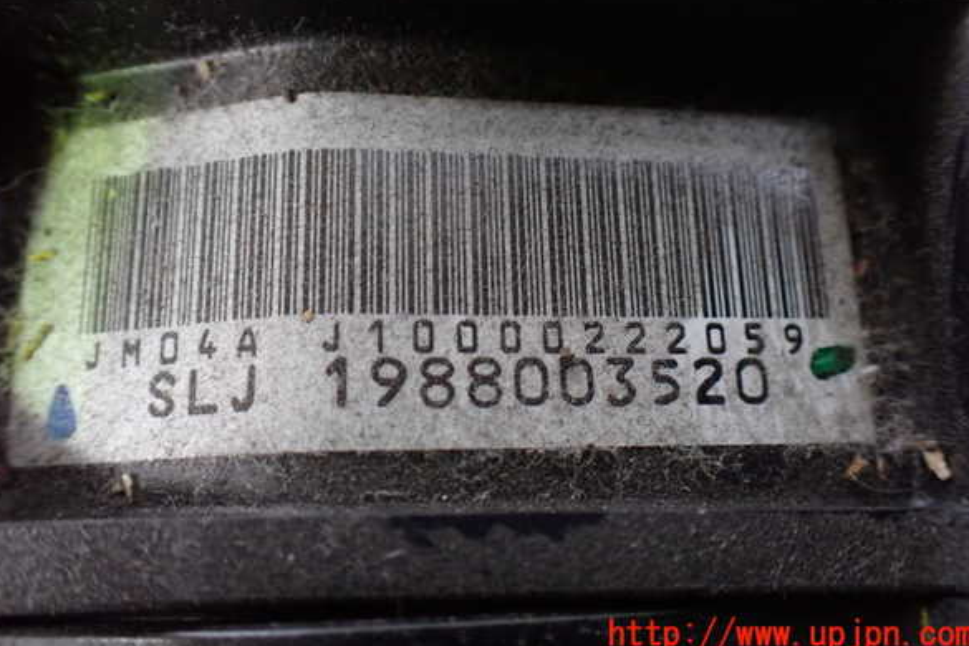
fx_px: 861
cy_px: 283
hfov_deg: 58.7
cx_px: 485
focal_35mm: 32
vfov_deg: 41.0
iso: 800
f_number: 2.3
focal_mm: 5.4
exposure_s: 1/30
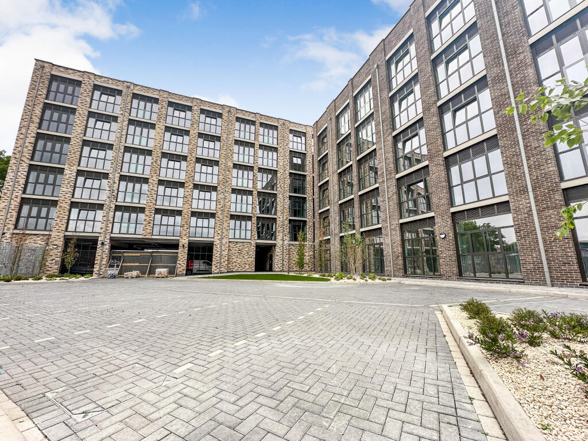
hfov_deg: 102.1
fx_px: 238
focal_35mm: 14
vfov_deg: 85.7
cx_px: 294
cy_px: 220
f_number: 2.2
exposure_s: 1/290
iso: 40
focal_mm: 2.22
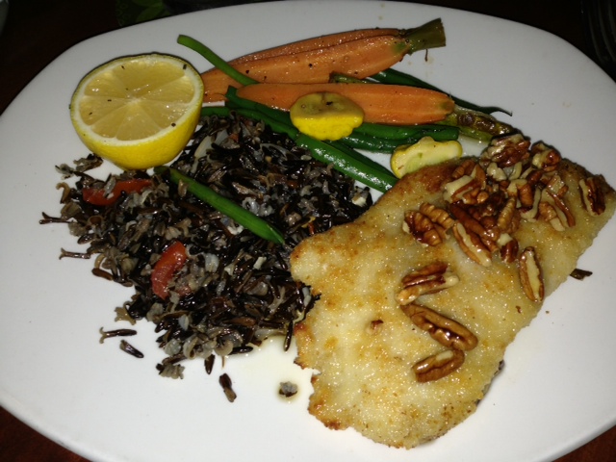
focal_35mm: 33
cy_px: 231
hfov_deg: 55.4
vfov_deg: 42.9
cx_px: 308
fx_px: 587
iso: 50
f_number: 2.4
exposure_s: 1/47
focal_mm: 4.13
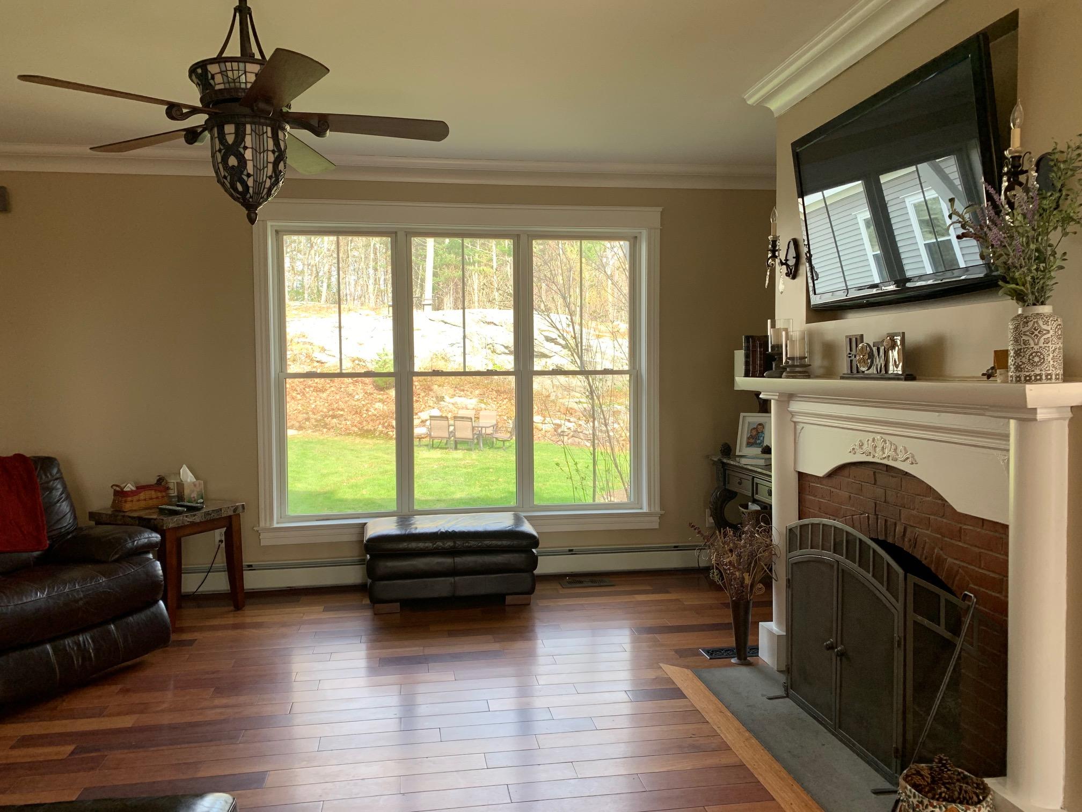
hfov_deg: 67.3
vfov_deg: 53.1
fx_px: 813
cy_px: 406
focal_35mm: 26
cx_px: 541
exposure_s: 1/121
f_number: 1.8
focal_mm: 4.25
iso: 50
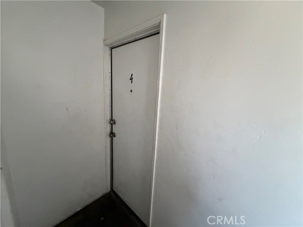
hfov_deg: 102.1
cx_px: 152
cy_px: 114
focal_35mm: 14
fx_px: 123
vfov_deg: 85.7
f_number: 2.2
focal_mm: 2.22
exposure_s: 1/60
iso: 1000
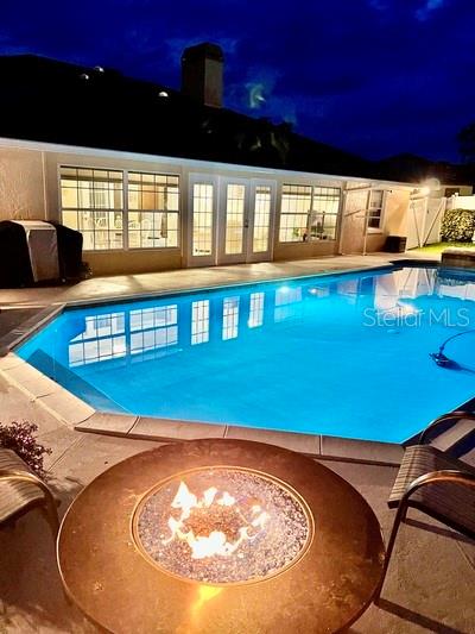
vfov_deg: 67.3
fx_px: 476
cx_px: 238
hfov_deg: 53.1
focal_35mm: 26
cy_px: 317
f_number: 1.5
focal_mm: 5.7
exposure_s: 1/40
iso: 640
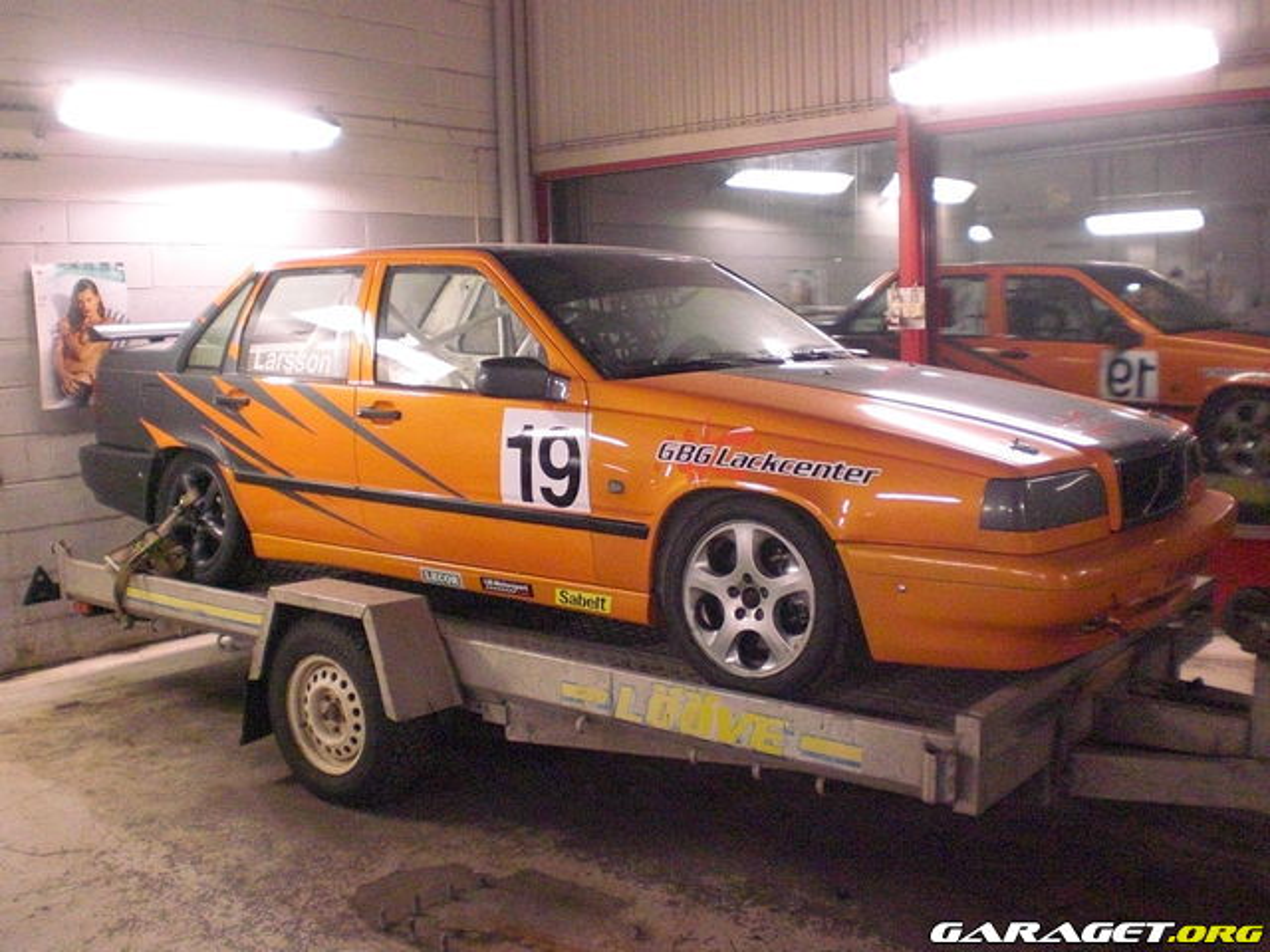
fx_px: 1321
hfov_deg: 51.4
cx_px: 635
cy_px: 476
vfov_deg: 39.7
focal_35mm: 36
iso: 800
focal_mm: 6.3
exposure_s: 1/60
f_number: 3.1
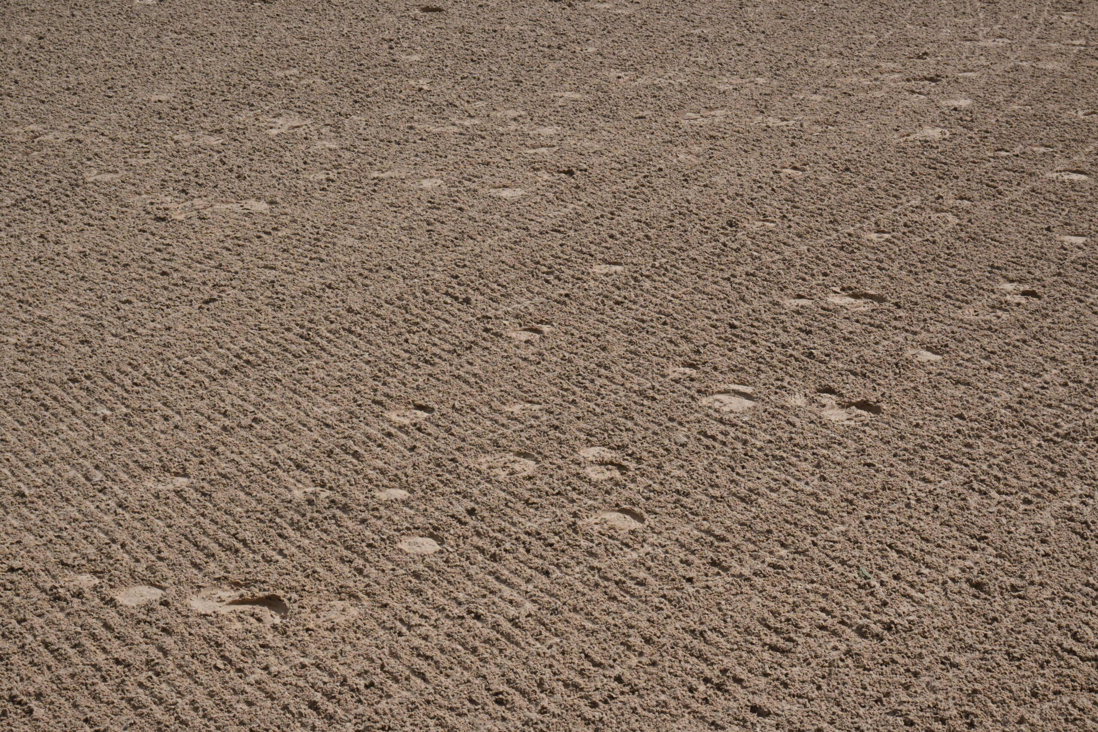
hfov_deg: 31.2
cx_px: 549
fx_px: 1967
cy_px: 366
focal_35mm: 64
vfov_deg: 21.1
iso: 1600
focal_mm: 43
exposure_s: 1/2000
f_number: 18
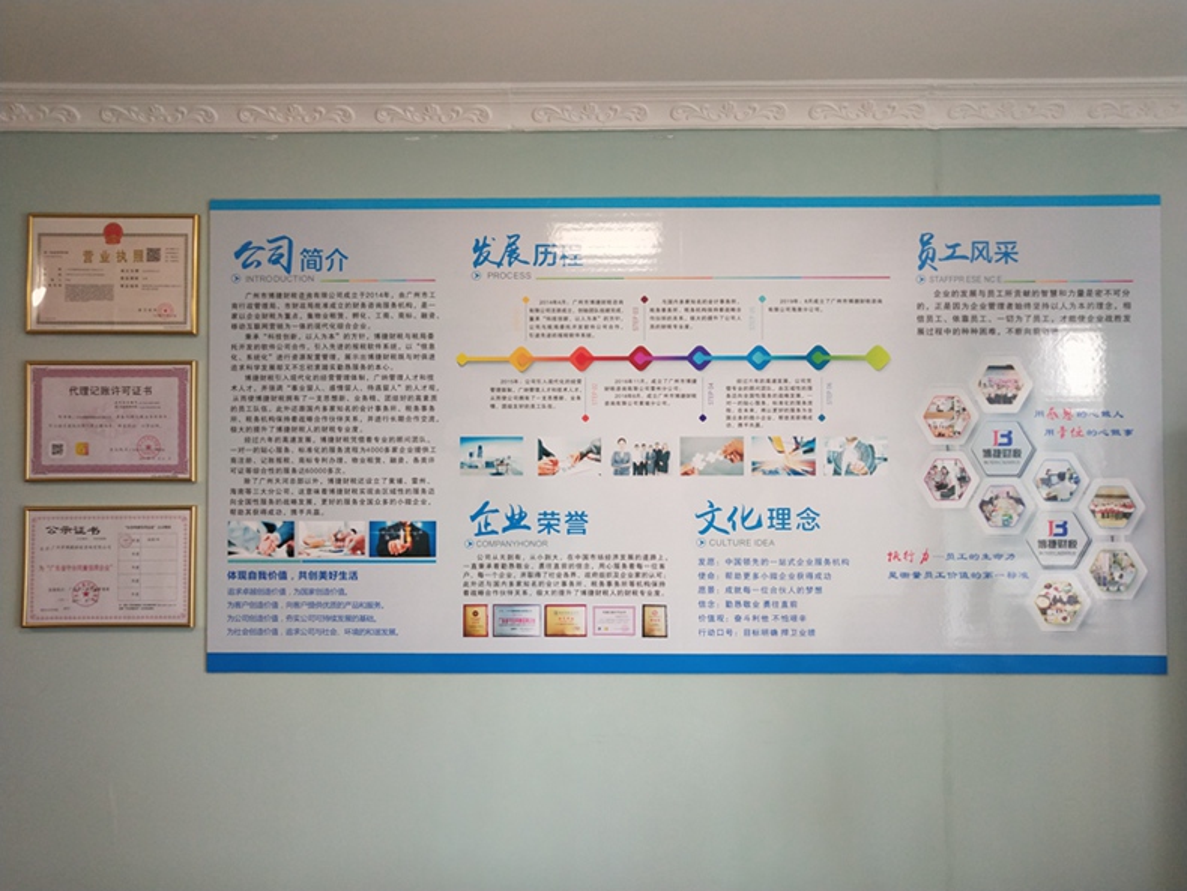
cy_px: 446
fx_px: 1029
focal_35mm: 30
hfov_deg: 59.9
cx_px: 594
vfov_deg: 46.8
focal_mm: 3.95
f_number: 1.8
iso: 159
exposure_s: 1/50
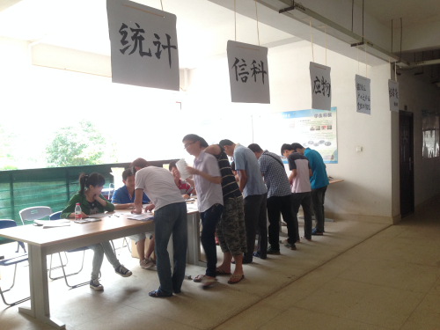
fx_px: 419
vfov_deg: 42.9
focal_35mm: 33
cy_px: 165
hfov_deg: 55.4
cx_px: 220
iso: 100
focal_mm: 4.12
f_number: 2.4
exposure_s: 1/20
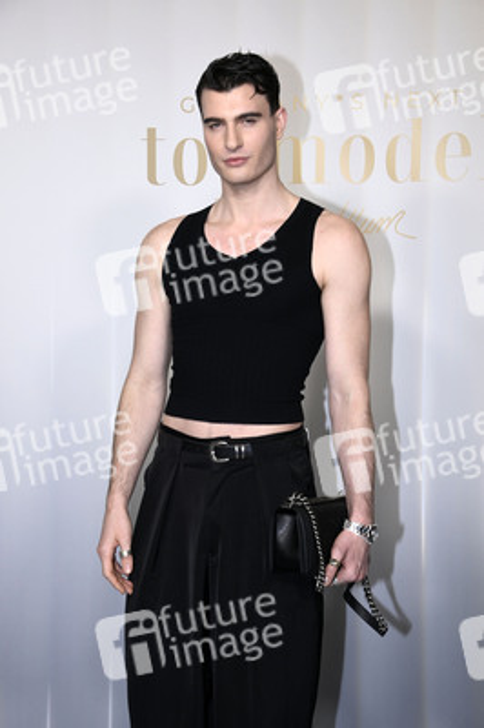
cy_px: 364
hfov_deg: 21.9
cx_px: 242
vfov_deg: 32.4
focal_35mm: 62
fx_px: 1252
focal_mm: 62
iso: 1000
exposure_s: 1/250
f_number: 5.6
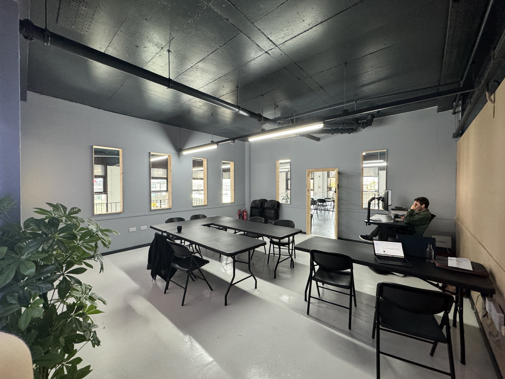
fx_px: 204
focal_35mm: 14
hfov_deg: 102.1
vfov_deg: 85.7
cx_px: 252
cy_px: 190
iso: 250
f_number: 2.2
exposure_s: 1/100
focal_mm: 2.22
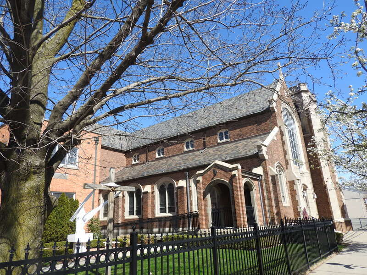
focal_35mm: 24
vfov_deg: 56.8
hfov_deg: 71.6
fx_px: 254
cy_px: 138
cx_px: 184
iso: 100
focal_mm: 4.3
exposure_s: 1/800
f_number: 3.3
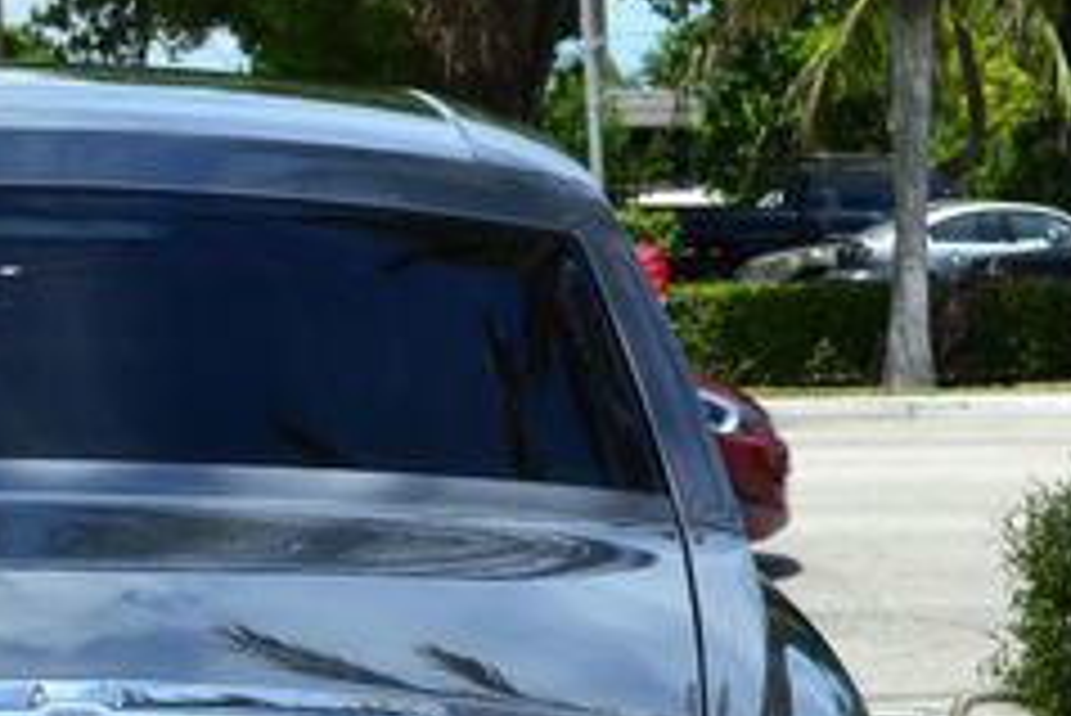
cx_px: 14
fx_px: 4316
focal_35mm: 145
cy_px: 903
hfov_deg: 13.9
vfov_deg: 9.3
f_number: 11
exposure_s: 1/500
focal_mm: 36
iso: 400
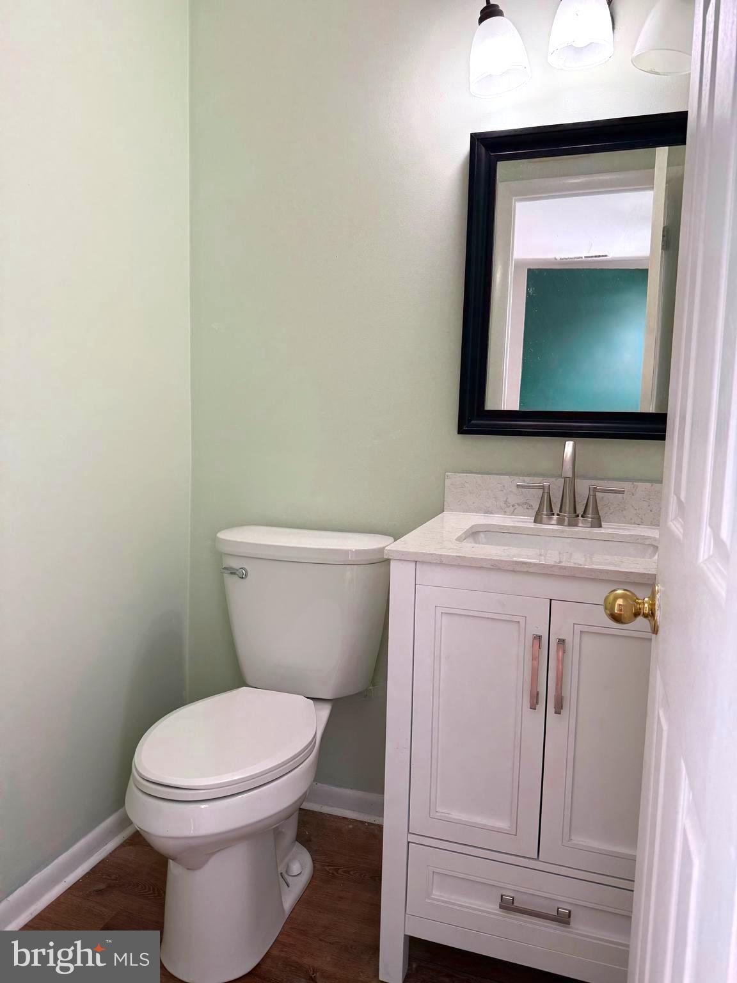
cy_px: 492
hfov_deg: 56.8
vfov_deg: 71.6
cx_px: 368
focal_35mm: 24
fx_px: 681
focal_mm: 6.76
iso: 160
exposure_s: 1/130
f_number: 1.78
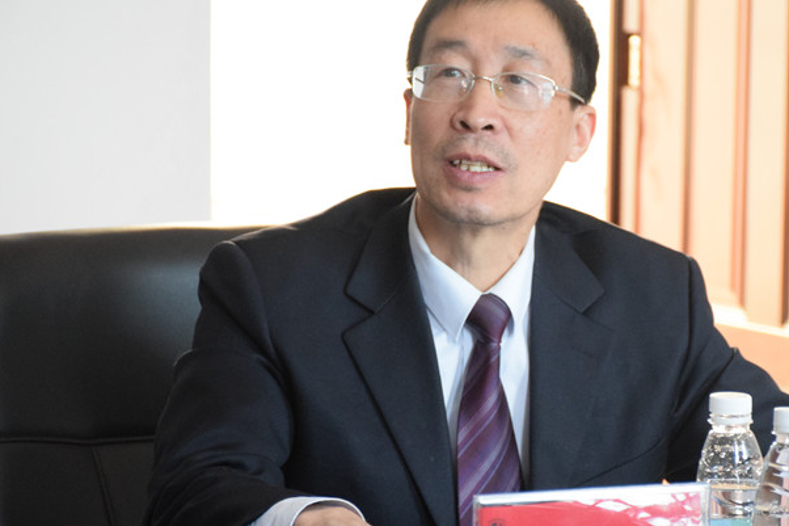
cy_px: 310
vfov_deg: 7.2
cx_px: 544
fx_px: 4179
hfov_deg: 10.8
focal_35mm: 191
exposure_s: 1/160
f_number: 5.3
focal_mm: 85
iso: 3200
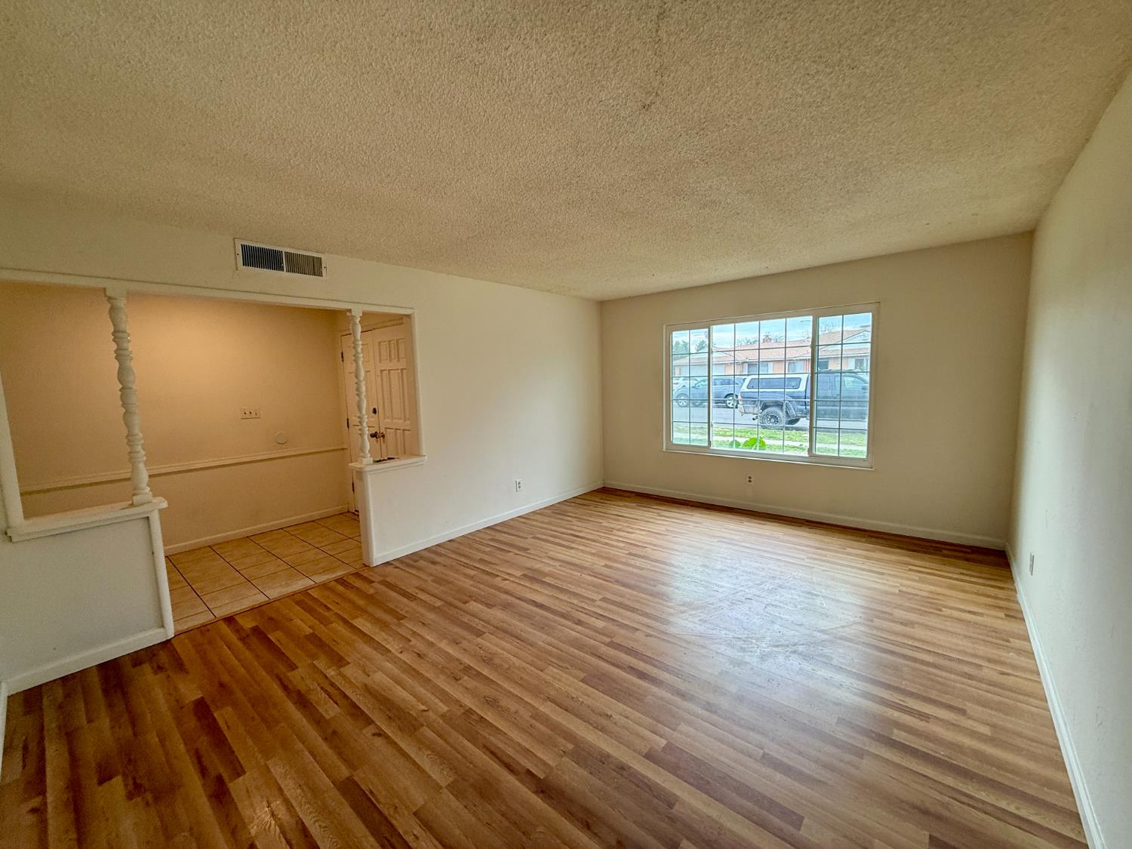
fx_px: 458
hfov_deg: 102.1
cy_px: 424
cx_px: 566
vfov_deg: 85.7
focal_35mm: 14
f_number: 2.2
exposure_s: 1/120
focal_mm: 2.22
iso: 80
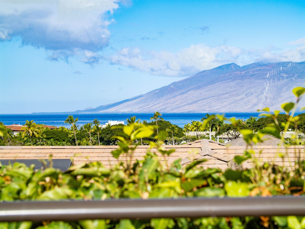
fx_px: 934
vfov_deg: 14.0
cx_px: 152
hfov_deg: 18.5
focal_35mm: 106
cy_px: 114
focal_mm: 53
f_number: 8
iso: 400
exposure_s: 1/400
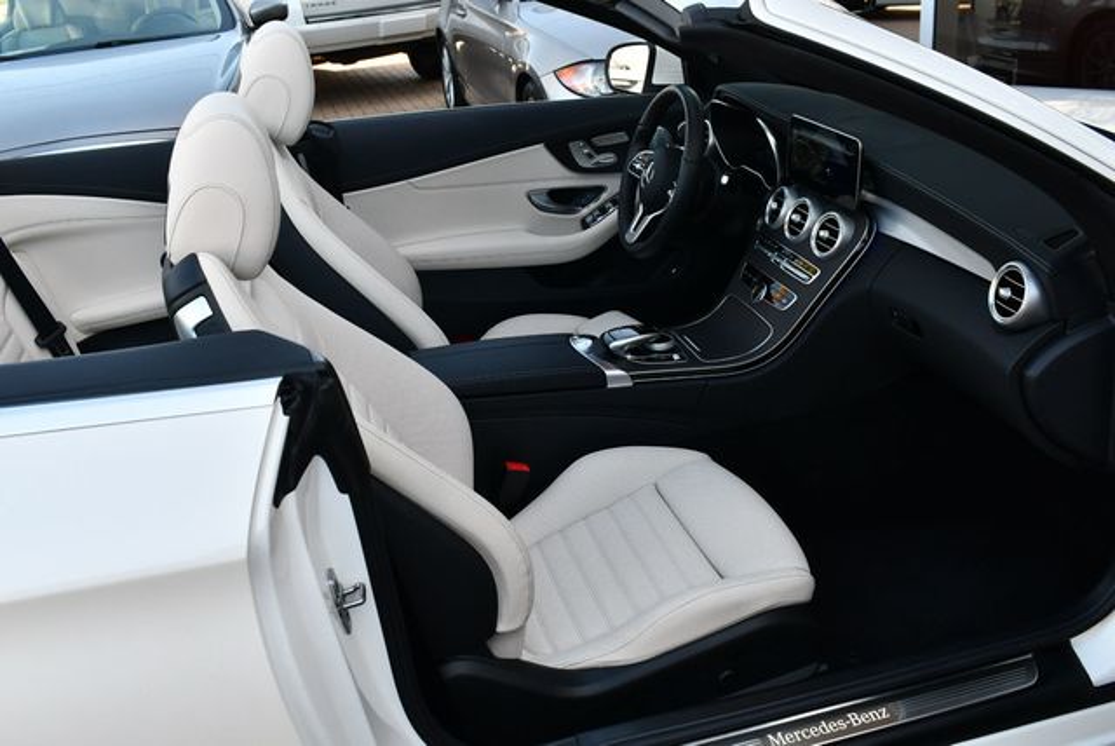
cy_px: 373
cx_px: 558
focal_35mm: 36
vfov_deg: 36.9
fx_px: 1116
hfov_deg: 53.1
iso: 360
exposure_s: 1/250
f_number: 5.6
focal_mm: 18
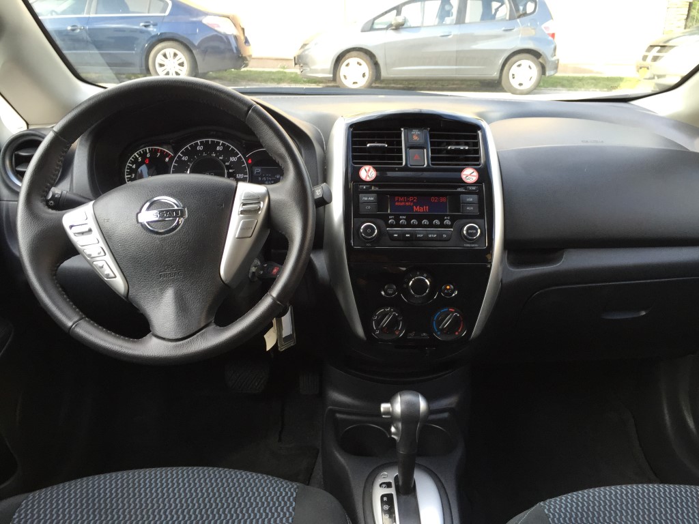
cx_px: 350
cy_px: 262
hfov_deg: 61.7
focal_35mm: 29
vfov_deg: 48.2
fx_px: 586
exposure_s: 1/120
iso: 50
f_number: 2.2
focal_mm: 4.15
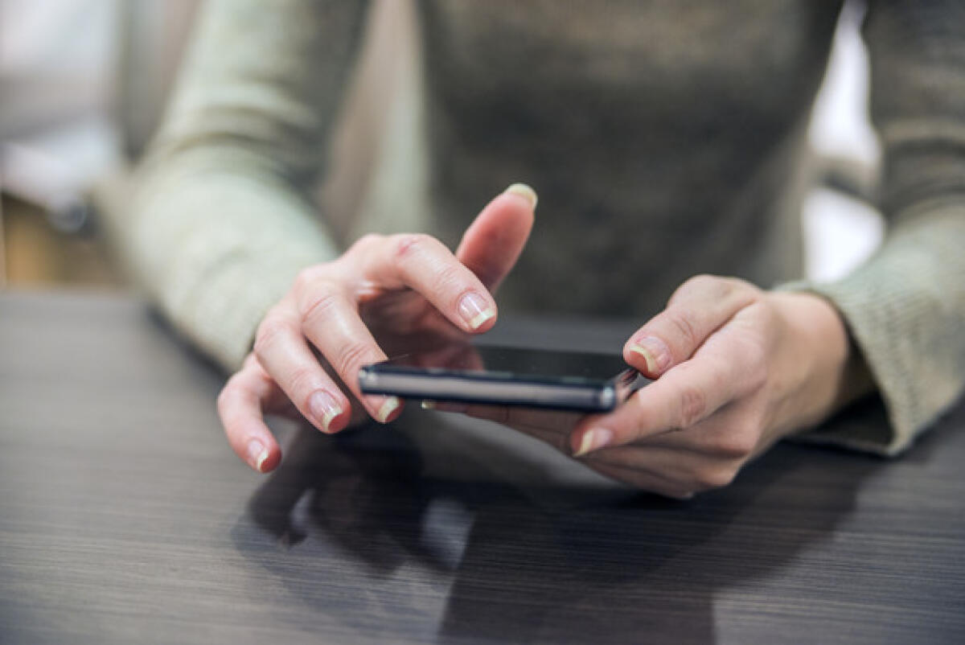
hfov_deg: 27.0
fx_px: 2012
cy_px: 322
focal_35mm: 75
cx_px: 482
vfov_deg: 18.2
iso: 500
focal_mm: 75
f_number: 3.5
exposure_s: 1/80
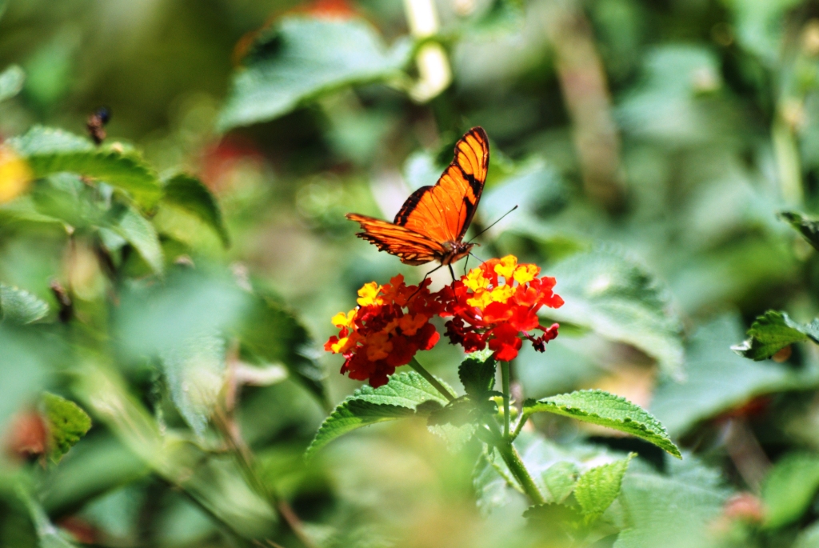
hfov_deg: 4.6
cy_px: 274
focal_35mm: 450
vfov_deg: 3.1
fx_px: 10247
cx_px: 410
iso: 400
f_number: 5.6
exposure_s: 1/800
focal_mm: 300
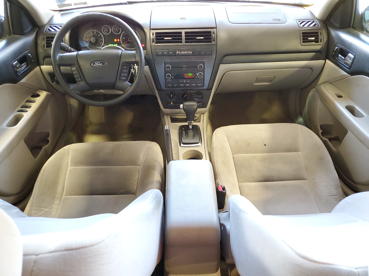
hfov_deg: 67.3
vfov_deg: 53.1
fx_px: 277
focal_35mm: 26
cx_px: 184
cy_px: 138
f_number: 1.5
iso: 299
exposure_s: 1/40
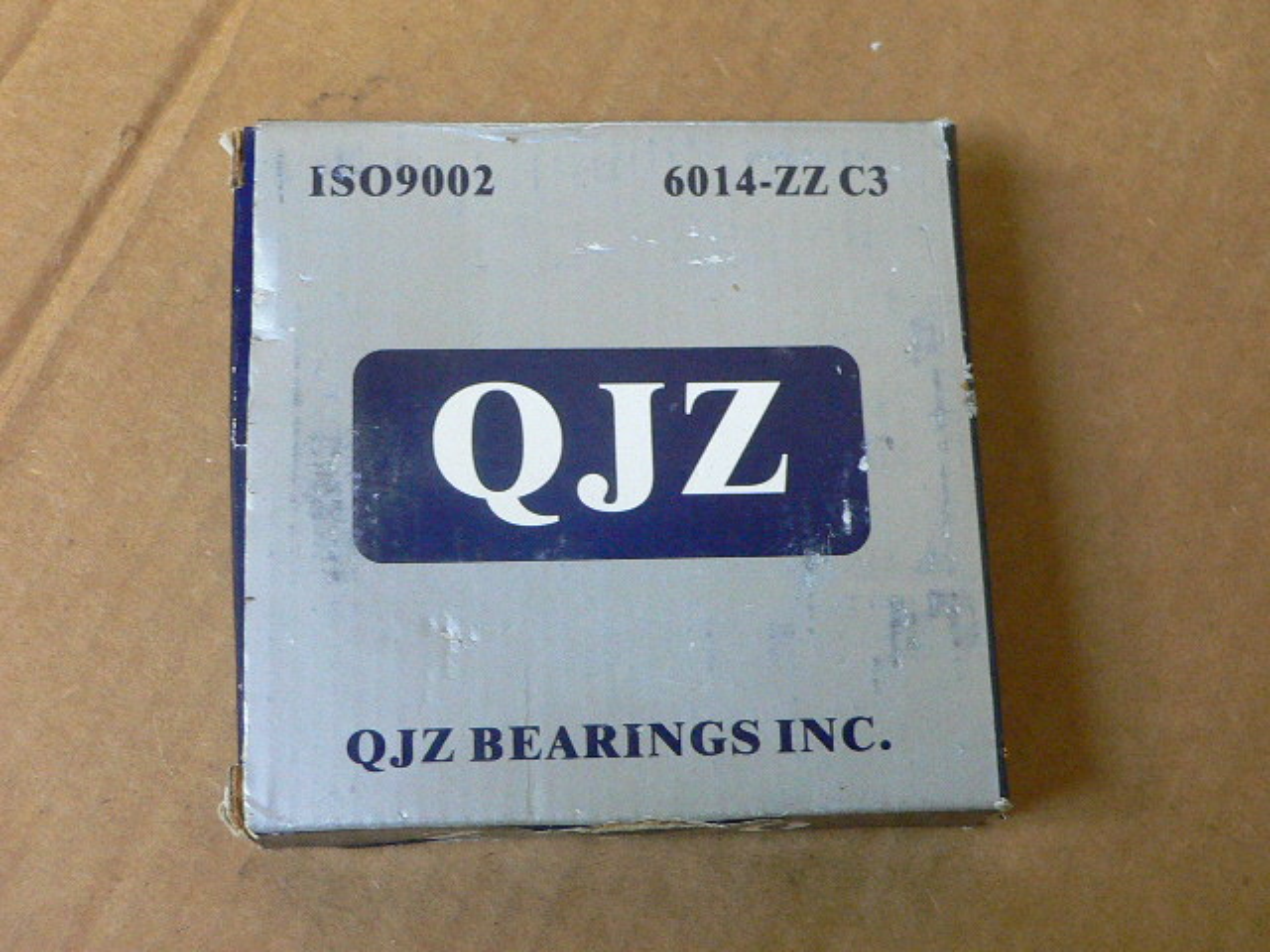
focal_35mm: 53
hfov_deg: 36.2
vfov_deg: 27.5
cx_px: 635
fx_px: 1944
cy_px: 476
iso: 200
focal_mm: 7
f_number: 2.8
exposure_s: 1/13
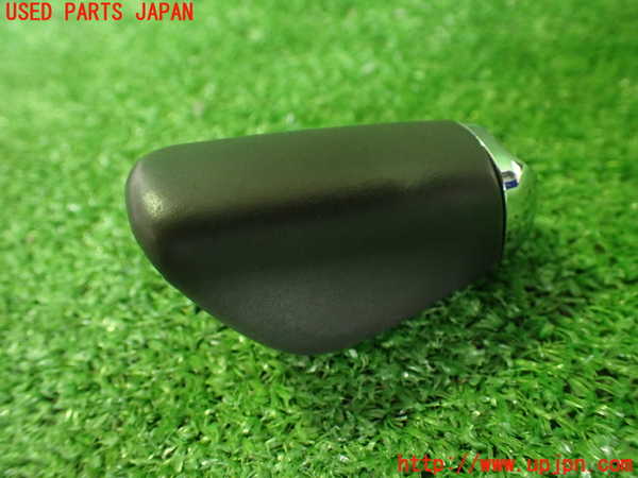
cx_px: 319
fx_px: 553
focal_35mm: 30
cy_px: 239
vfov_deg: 46.8
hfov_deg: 60.0
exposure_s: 1/30
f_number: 2.3
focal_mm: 5.4
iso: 1000
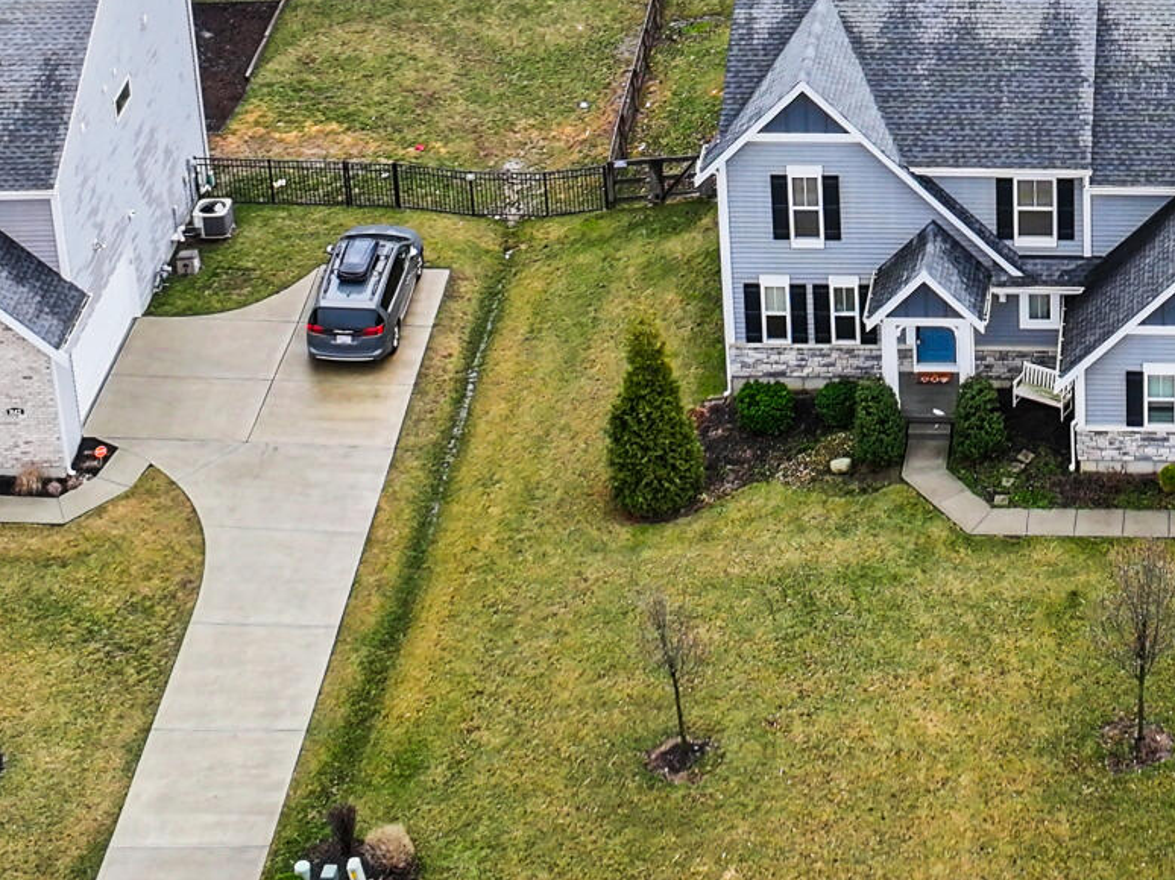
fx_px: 3156
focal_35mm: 93
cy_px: -266
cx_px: 1146
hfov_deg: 20.5
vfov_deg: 15.1
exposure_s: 1/100
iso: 170
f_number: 2.8
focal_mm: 12.29
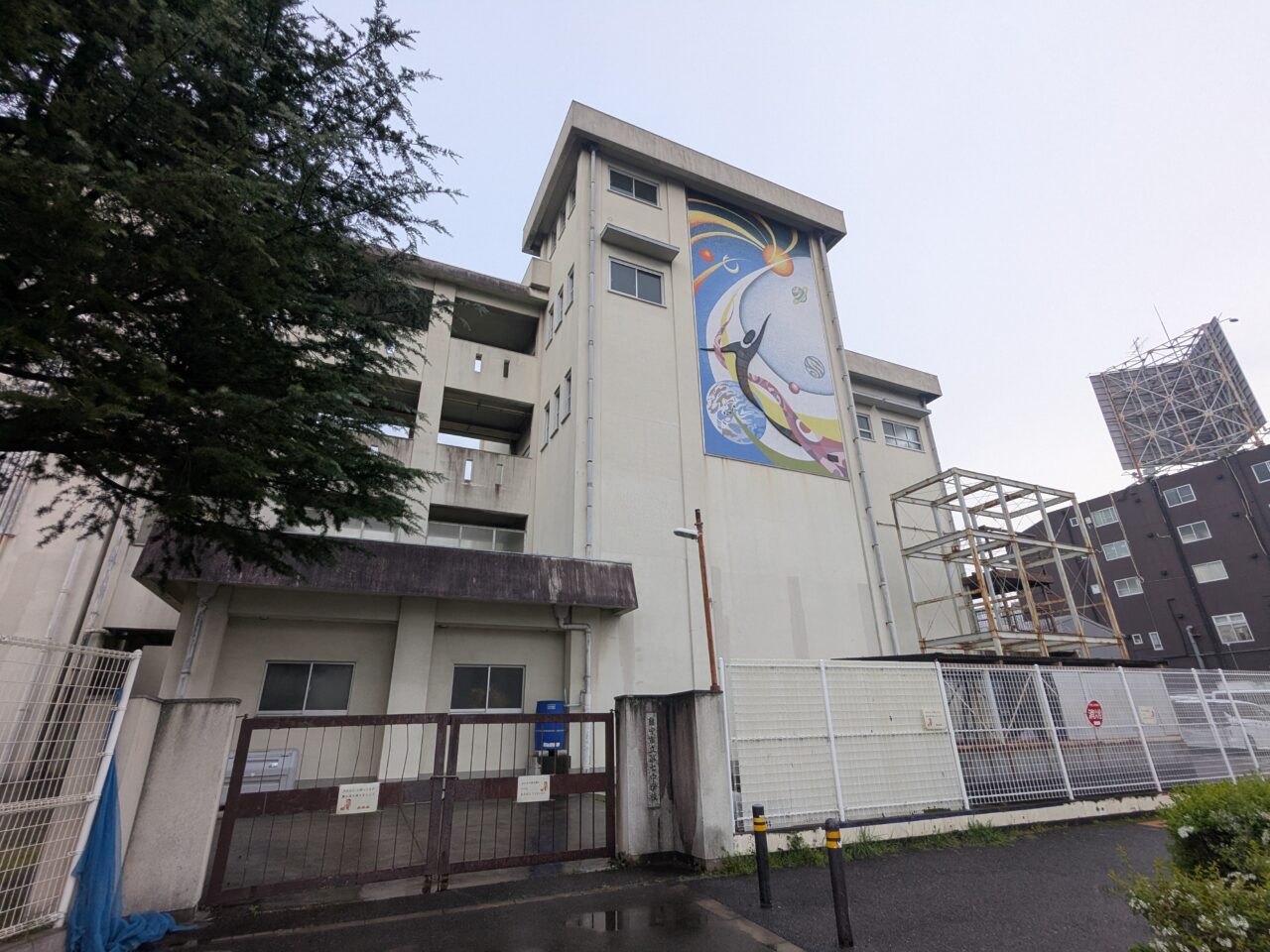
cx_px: 635
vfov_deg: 78.1
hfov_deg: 94.5
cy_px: 476
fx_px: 587
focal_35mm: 16
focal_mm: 2.35
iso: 70
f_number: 2.2
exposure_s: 1/60
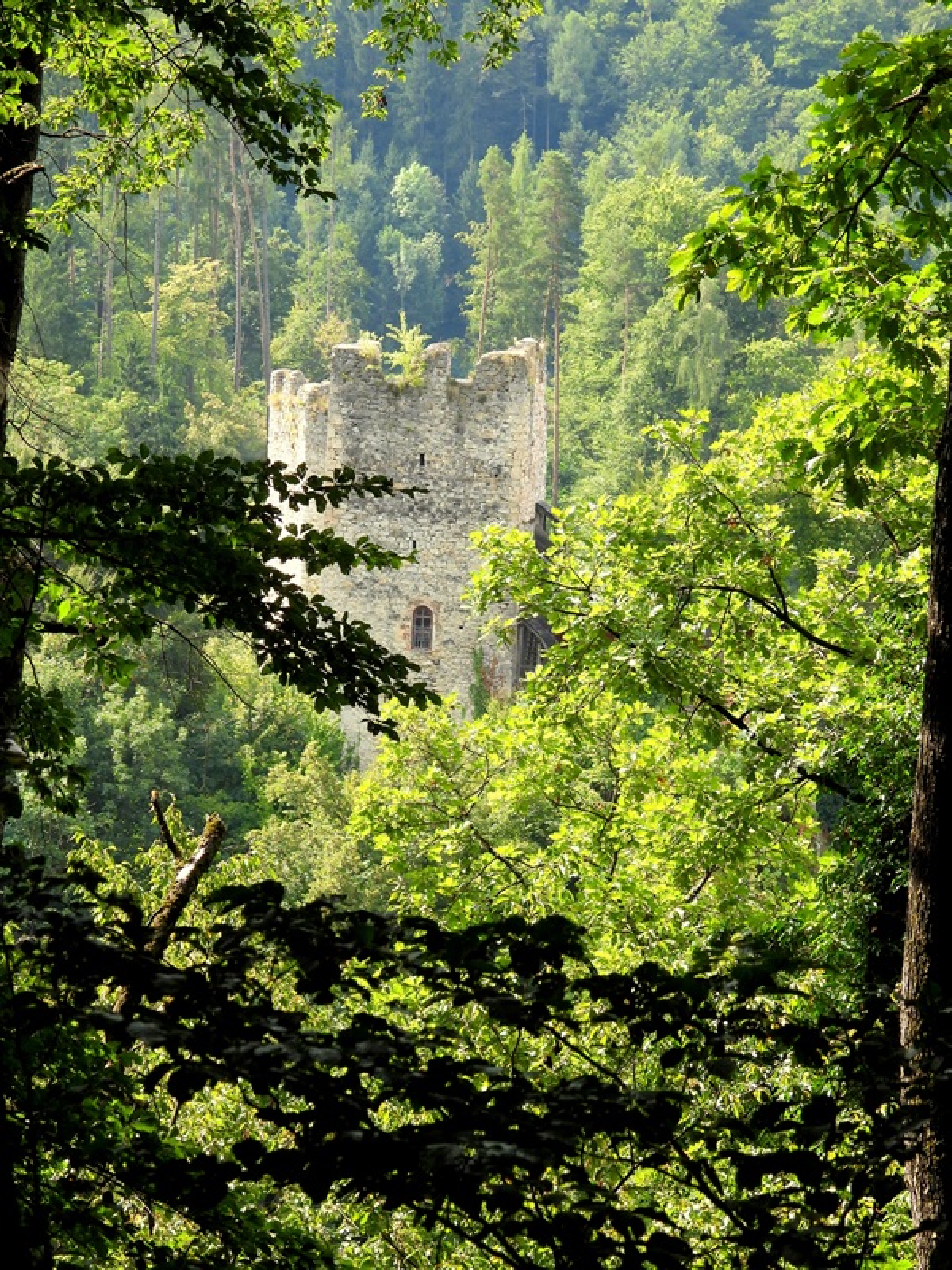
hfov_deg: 9.9
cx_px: 476
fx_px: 5500
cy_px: 635
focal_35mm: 150
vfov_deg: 13.2
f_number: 4.5
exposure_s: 1/250
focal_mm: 26.8
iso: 100
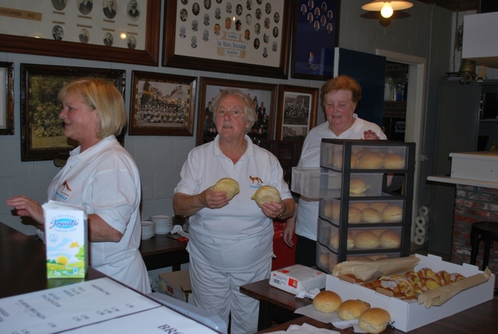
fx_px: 499
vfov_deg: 37.0
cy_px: 167
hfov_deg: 53.1
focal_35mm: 36
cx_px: 249
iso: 200
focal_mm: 24
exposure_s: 1/60
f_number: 4.2
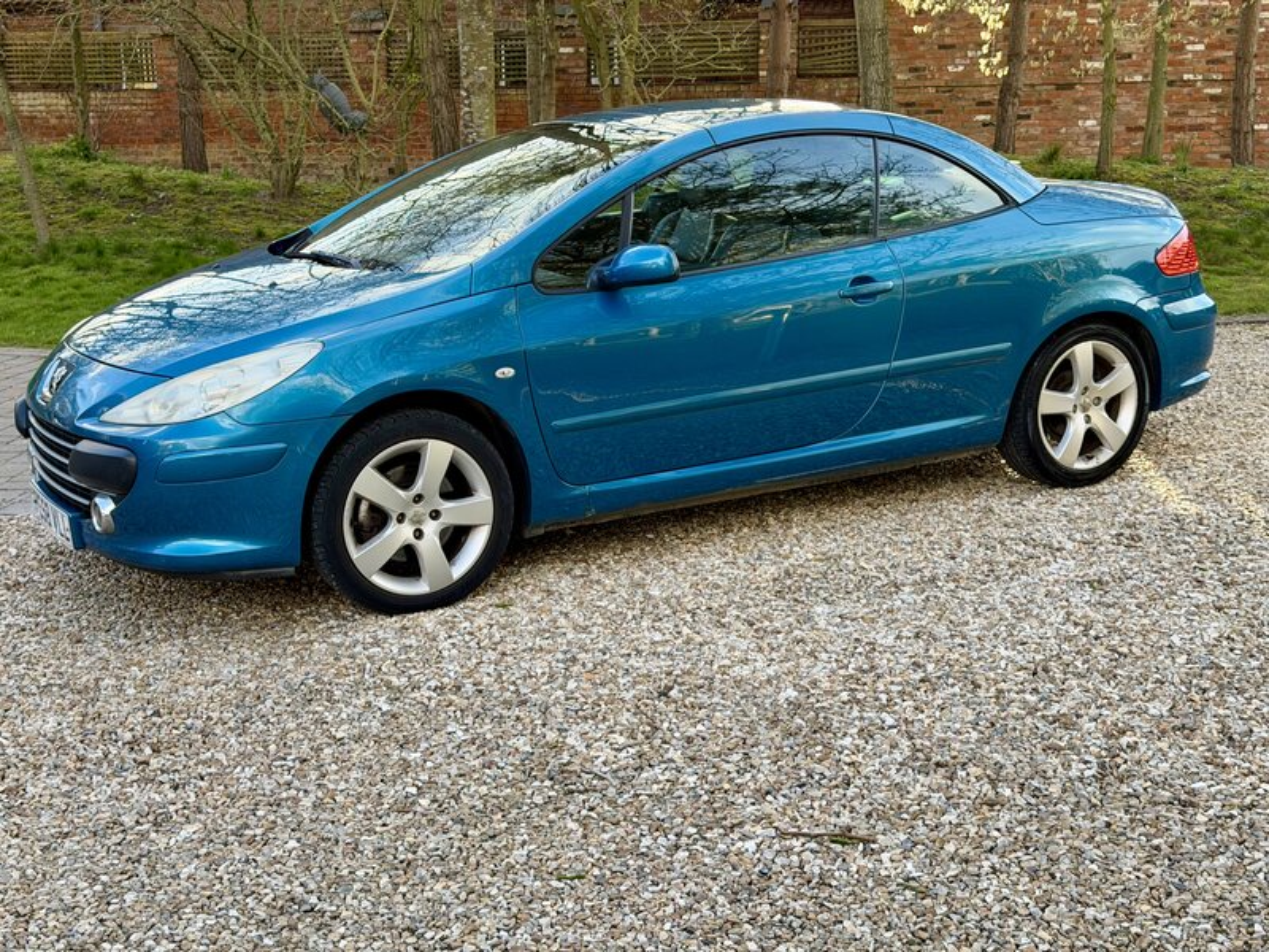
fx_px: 1760
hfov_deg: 39.7
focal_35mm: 48
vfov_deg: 30.3
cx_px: 634
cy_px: 476
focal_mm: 6.76
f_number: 1.78
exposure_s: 1/444
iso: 80
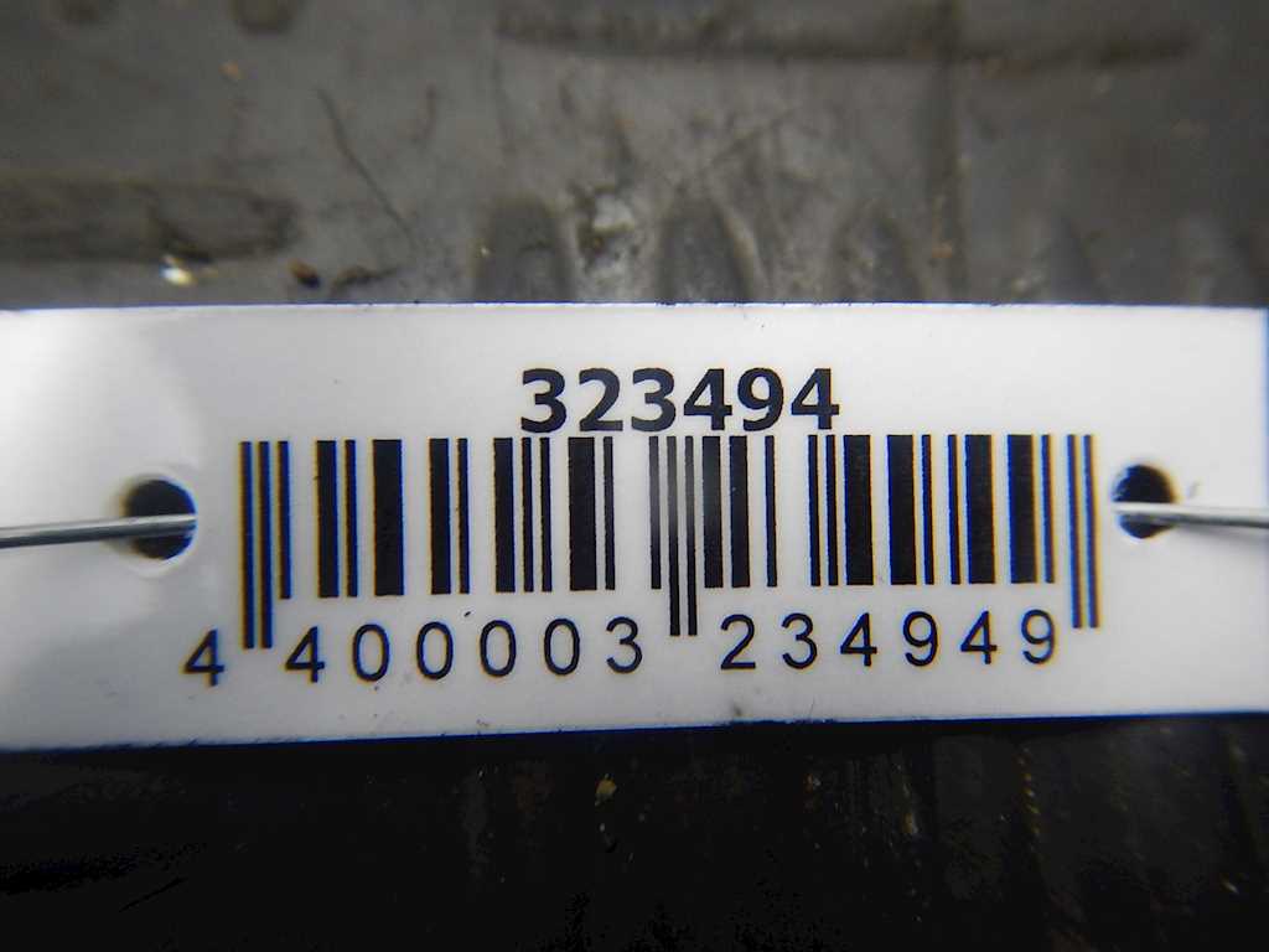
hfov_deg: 71.6
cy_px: 476
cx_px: 634
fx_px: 880
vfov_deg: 56.8
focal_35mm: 24
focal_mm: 4.3
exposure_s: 1/30
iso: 250
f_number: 2.8
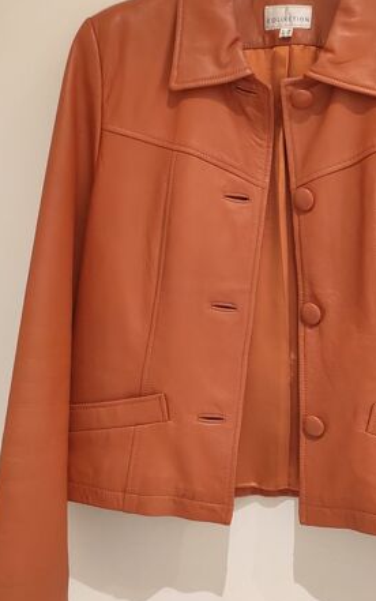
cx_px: 275
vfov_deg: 49.2
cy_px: 281
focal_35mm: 40
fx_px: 655
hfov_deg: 31.5
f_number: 1.75
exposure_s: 1/50
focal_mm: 4.77
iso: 1444
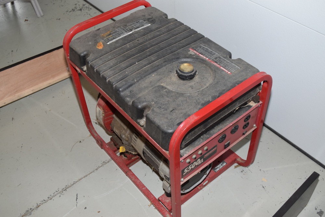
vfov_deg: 34.2
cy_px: 108
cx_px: 162
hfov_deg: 49.5
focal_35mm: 39
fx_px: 352
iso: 800
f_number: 5.6
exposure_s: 1/100
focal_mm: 26
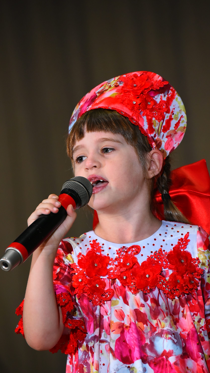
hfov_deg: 3.9
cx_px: 99
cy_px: 186
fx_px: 3118
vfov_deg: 6.9
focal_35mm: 315
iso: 3200
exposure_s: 1/250
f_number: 5.6
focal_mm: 300
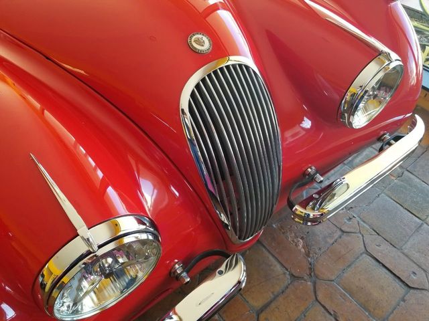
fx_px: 322
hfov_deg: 67.3
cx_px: 214
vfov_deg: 53.1
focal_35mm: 26
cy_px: 160
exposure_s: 1/120
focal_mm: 4.3
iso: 100
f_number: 1.7
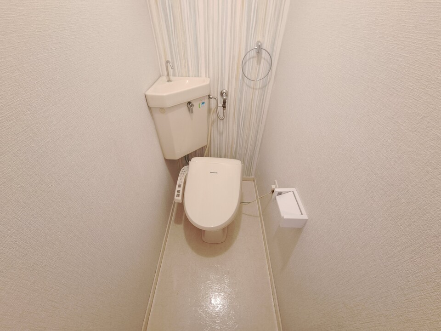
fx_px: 166
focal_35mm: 13
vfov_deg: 89.9
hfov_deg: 106.2
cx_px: 220
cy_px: 166
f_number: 2.2
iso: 200
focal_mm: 1.74
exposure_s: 1/25
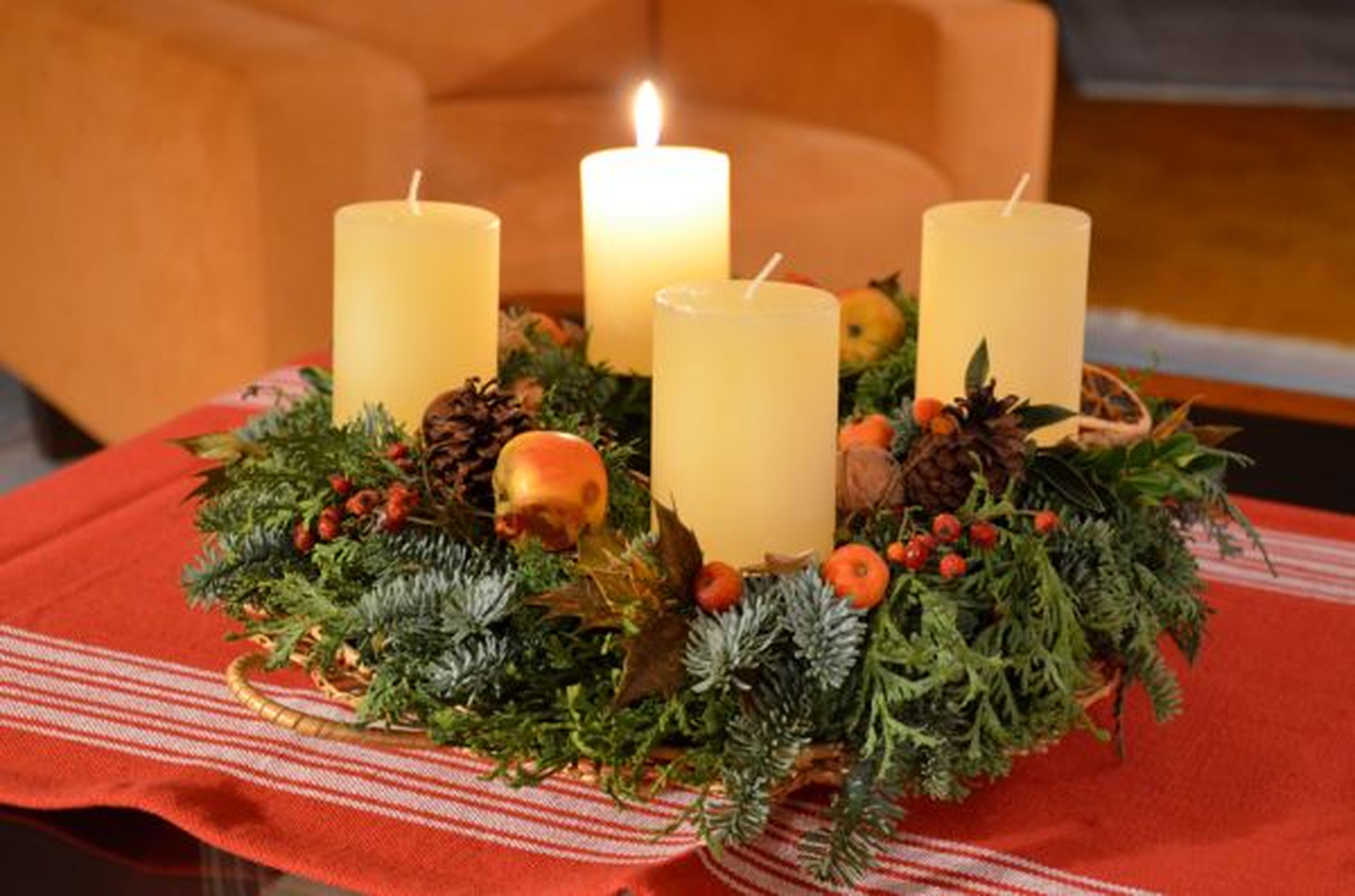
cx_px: 678
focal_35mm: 52
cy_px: 448
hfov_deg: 37.9
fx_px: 1971
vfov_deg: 25.6
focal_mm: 35
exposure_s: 1/10
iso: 1600
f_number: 4.5
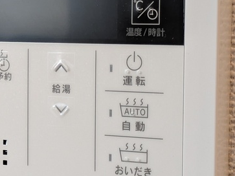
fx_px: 916
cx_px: 79
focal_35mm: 135
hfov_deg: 14.6
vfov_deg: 11.0
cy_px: 69
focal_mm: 5.43
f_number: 1.89
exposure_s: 1/60
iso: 92
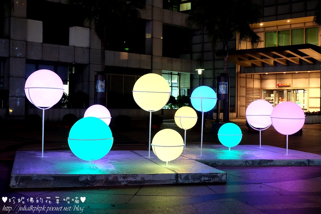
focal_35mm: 49
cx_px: 160
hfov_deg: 40.3
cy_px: 107
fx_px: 437
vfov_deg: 27.5
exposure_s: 1/8
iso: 3200
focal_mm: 32.5
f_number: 5
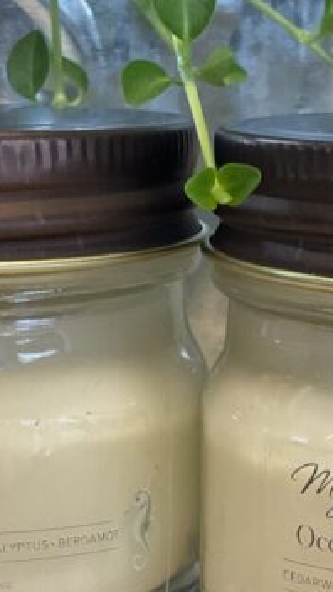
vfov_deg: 21.6
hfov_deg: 12.5
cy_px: 506
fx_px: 1523
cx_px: 212
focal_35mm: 97
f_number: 1.8
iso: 100
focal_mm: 3
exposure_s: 1/60
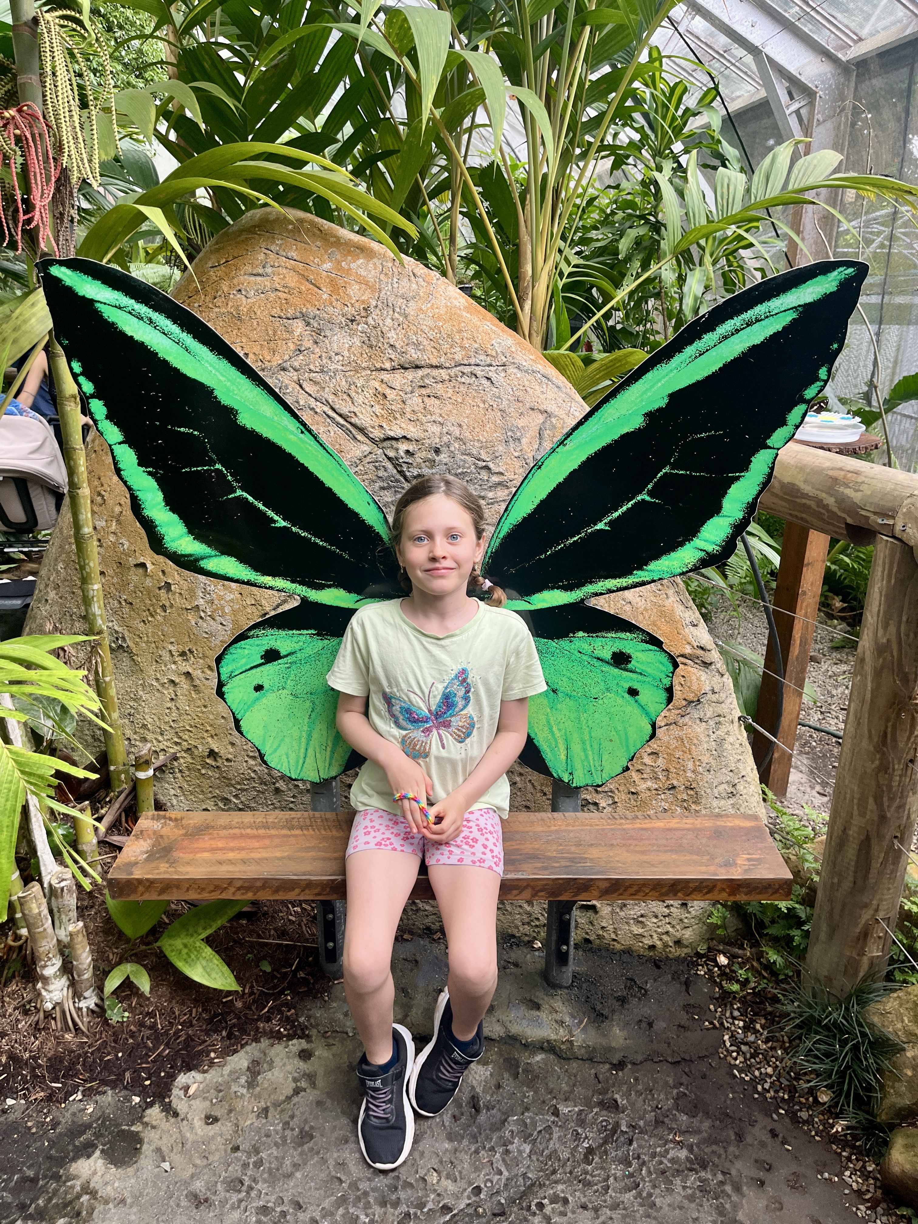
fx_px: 919
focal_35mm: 26
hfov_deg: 53.1
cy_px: 612
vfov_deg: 67.3
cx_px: 459
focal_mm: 5.1
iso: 100
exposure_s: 1/122
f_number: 1.6
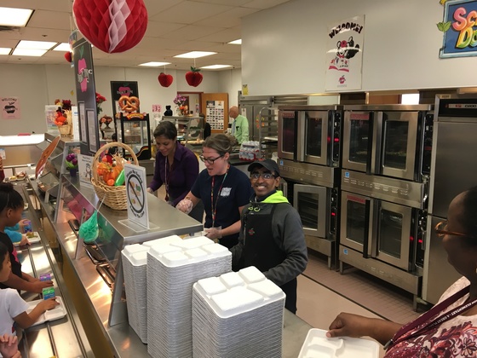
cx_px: 238
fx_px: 400
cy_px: 179
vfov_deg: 48.2
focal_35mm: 29
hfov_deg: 61.7
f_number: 2.2
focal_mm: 4.15
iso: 50
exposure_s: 1/30
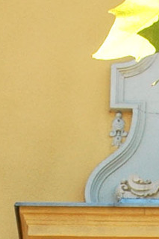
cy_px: 821
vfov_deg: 5.9
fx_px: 2096
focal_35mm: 316
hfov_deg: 4.3
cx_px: 242
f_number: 6.3
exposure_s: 1/160
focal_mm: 28
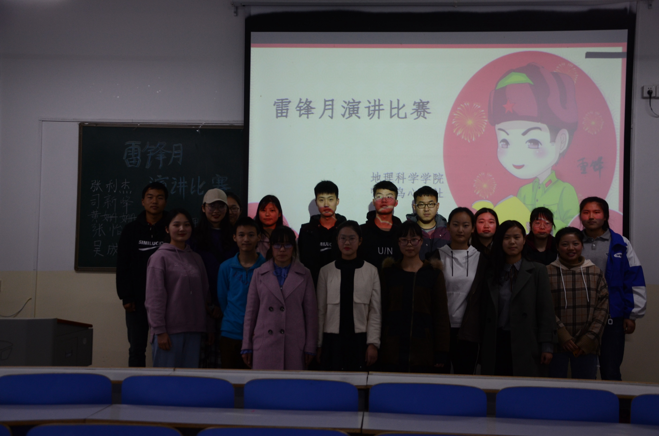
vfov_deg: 29.7
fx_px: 822
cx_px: 330
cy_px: 218
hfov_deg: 43.7
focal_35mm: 45
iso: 560
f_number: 4.5
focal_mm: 30
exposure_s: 1/60
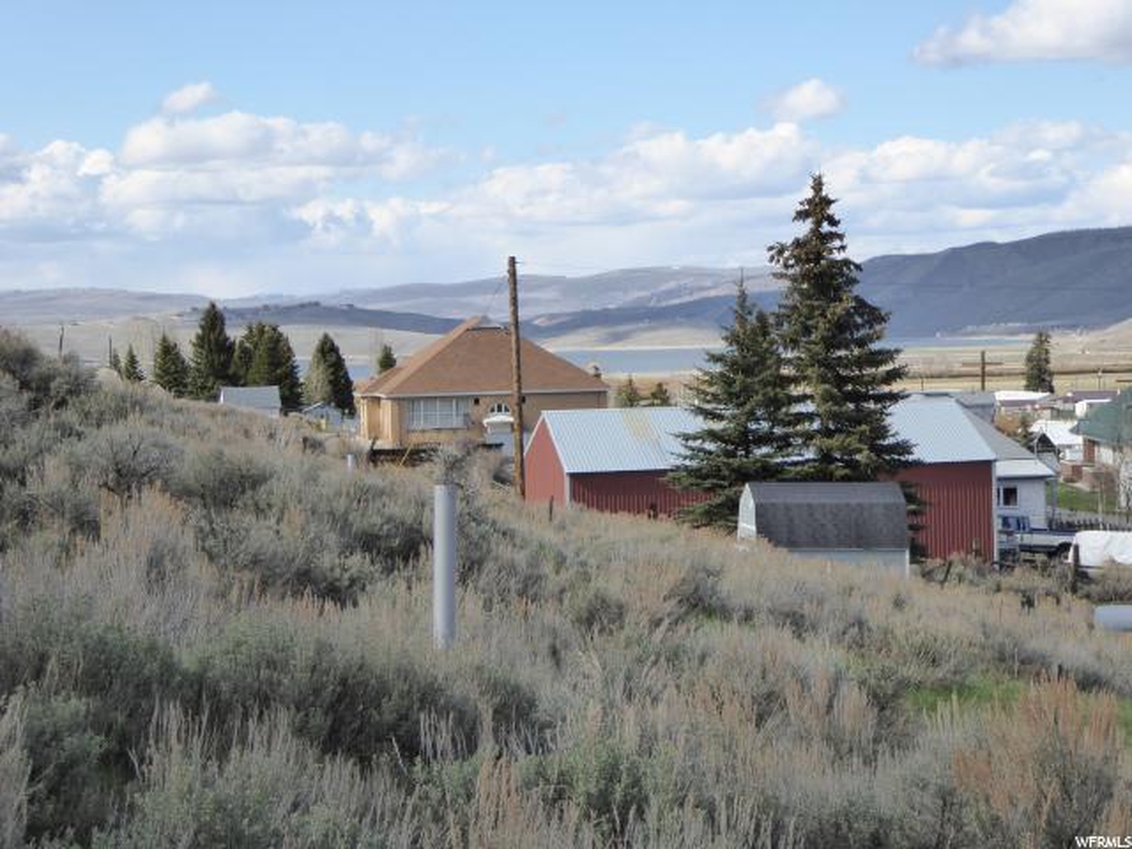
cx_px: 566
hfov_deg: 18.4
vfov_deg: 13.8
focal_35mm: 107
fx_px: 3499
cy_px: 424
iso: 200
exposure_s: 1/500
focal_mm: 17.5
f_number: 5
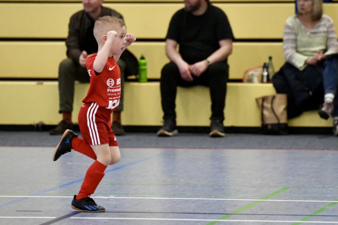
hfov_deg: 9.4
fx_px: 2047
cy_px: 105
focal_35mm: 218
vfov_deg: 6.3
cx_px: 148
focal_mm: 180
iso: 8000
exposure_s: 1/1250
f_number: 2.8
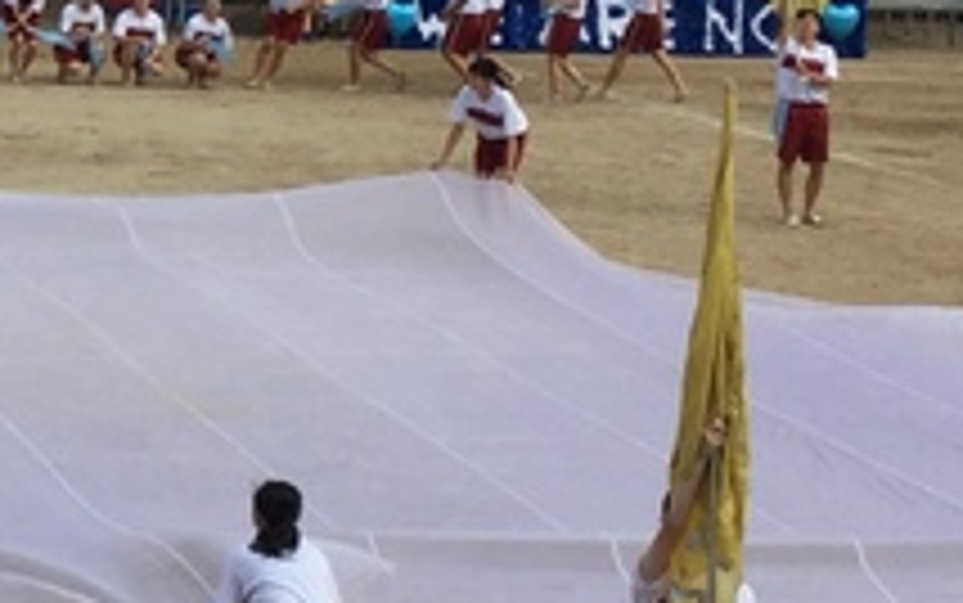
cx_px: -284
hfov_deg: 12.9
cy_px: 148
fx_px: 4123
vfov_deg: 8.4
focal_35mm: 157
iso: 25
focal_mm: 3.3
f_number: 2.4
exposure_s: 1/1431
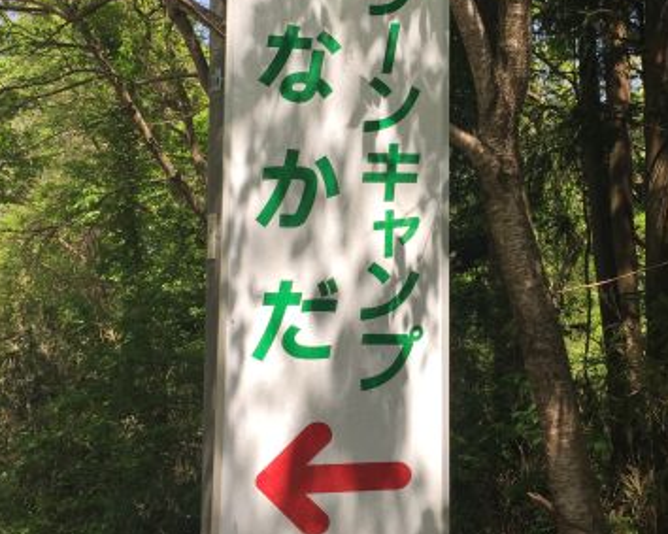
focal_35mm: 48
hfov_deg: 38.7
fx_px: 949
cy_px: 215
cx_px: 396
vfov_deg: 31.4
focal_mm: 4.15
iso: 32
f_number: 2.2
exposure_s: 1/648
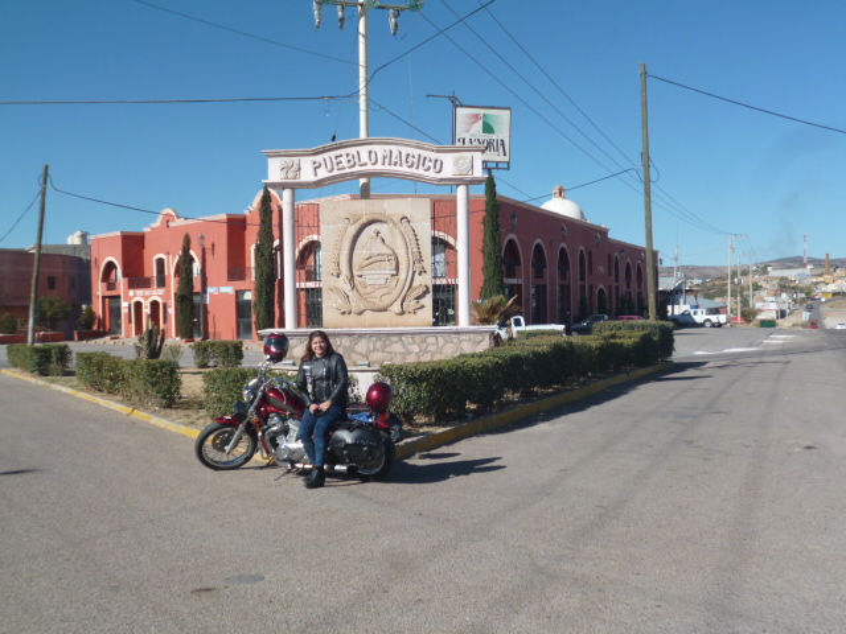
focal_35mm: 38
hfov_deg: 49.0
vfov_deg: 37.7
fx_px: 929
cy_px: 317
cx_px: 423
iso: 100
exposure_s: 1/125
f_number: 10
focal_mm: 6.8
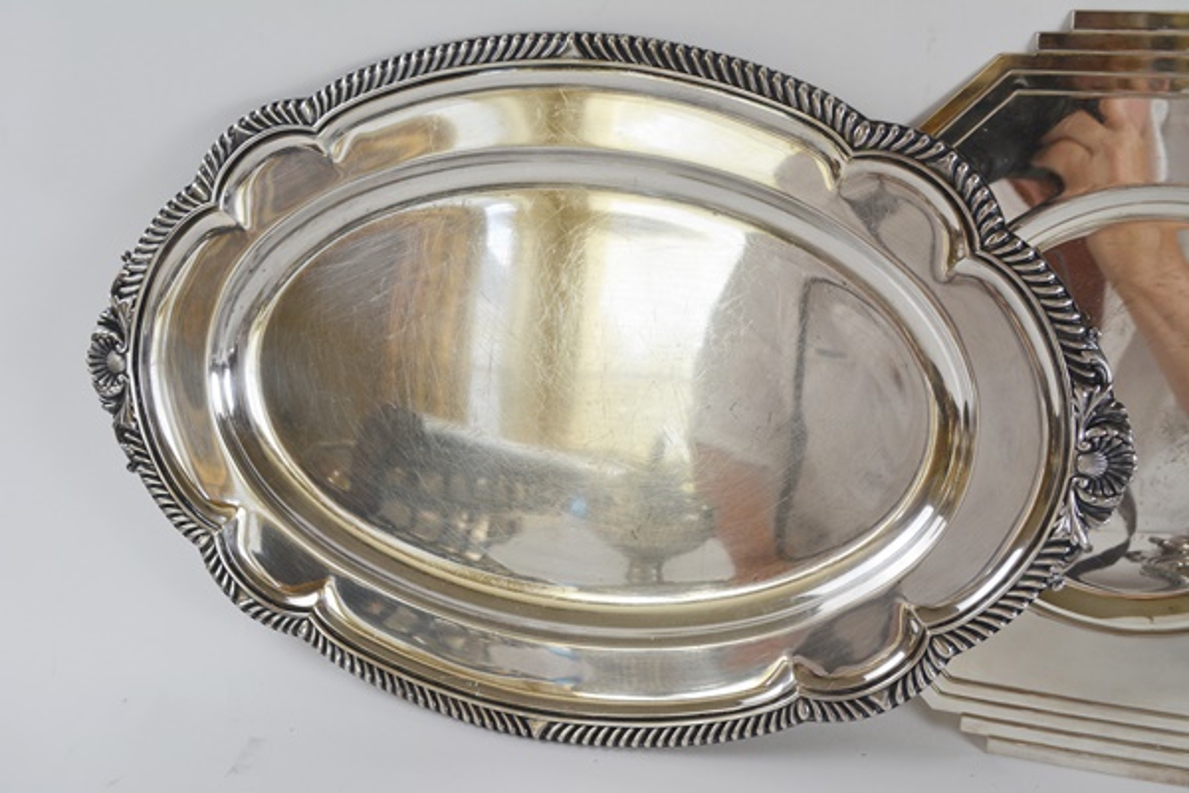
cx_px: 594
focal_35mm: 33
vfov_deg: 40.0
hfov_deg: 57.2
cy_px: 396
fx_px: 1090
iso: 200
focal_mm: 22
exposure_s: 1/160
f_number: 6.3
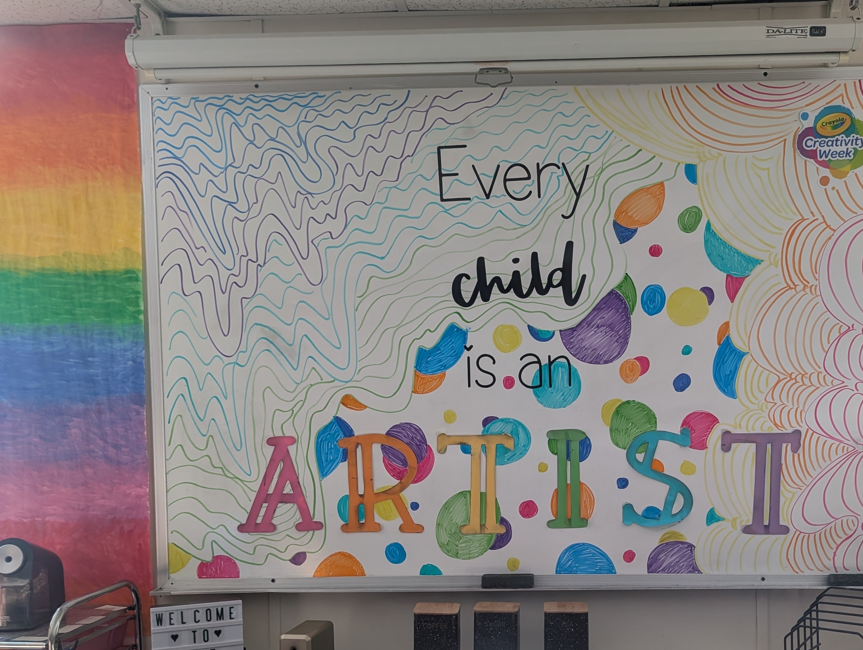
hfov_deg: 49.5
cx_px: 551
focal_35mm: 37
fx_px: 924
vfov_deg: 38.2
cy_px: 448
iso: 20
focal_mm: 6.9
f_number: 1.68
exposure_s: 1/47.9
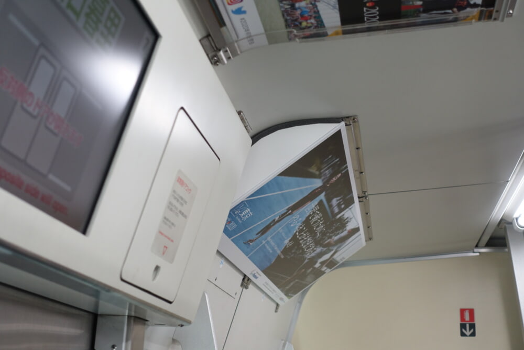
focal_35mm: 54
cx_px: 262
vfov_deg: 25.1
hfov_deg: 36.9
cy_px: 175
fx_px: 786
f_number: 2.8
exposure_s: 1/100
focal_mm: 19.67
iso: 320
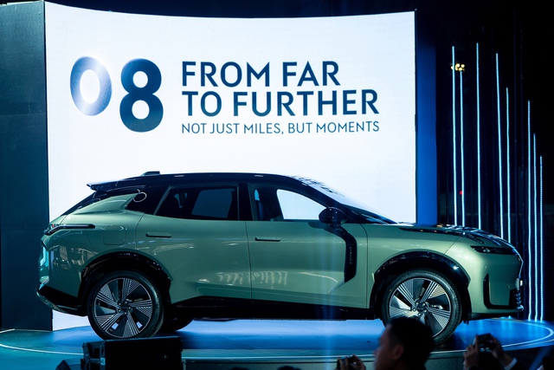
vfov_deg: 13.3
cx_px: 277
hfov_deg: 19.8
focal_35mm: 103
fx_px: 1585
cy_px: 185
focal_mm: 103
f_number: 3.2
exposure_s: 1/125
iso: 320
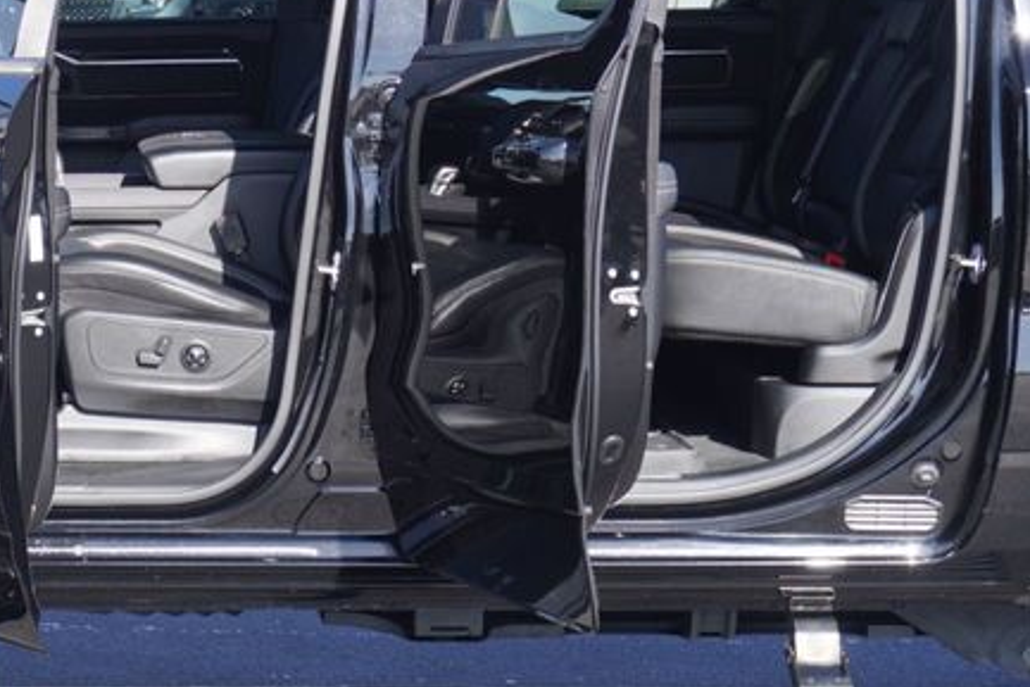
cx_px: 12
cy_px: 323
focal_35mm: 131
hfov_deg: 15.4
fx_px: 3754
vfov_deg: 10.5
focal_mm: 37
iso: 100
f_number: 7.1
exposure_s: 1/100
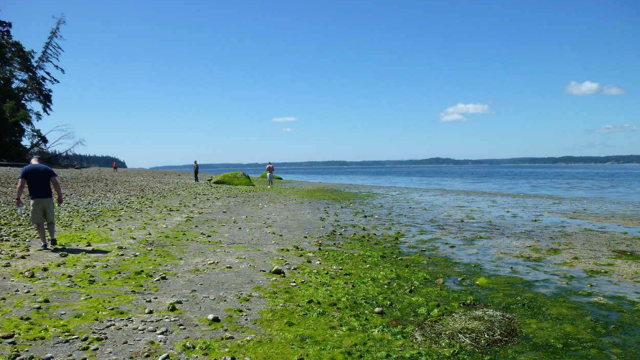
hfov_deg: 67.9
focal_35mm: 28
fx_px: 475
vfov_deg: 41.0
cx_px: 312
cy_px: 240
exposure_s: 1/800
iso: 80
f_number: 3.3
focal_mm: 4.5
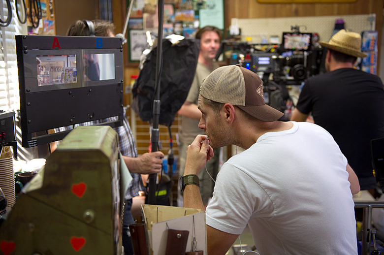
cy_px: 128
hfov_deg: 43.7
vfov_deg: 29.8
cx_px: 192
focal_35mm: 45
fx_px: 479
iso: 500
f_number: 2.8
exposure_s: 1/100
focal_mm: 45
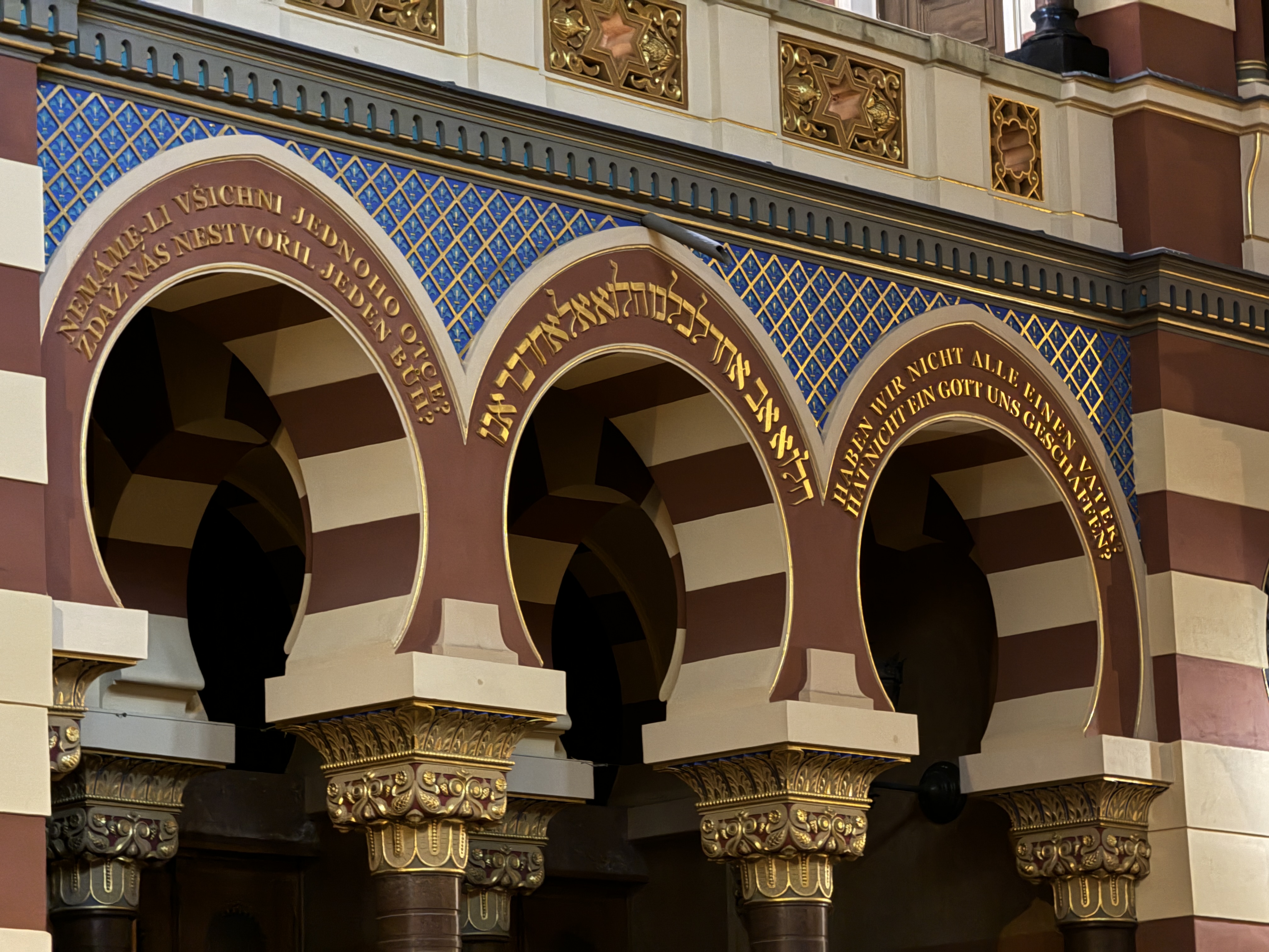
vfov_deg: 12.3
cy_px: 476
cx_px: 634
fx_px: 4399
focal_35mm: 120
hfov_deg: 16.4
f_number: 2.8
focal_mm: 15.66
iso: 1000
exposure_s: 1/4
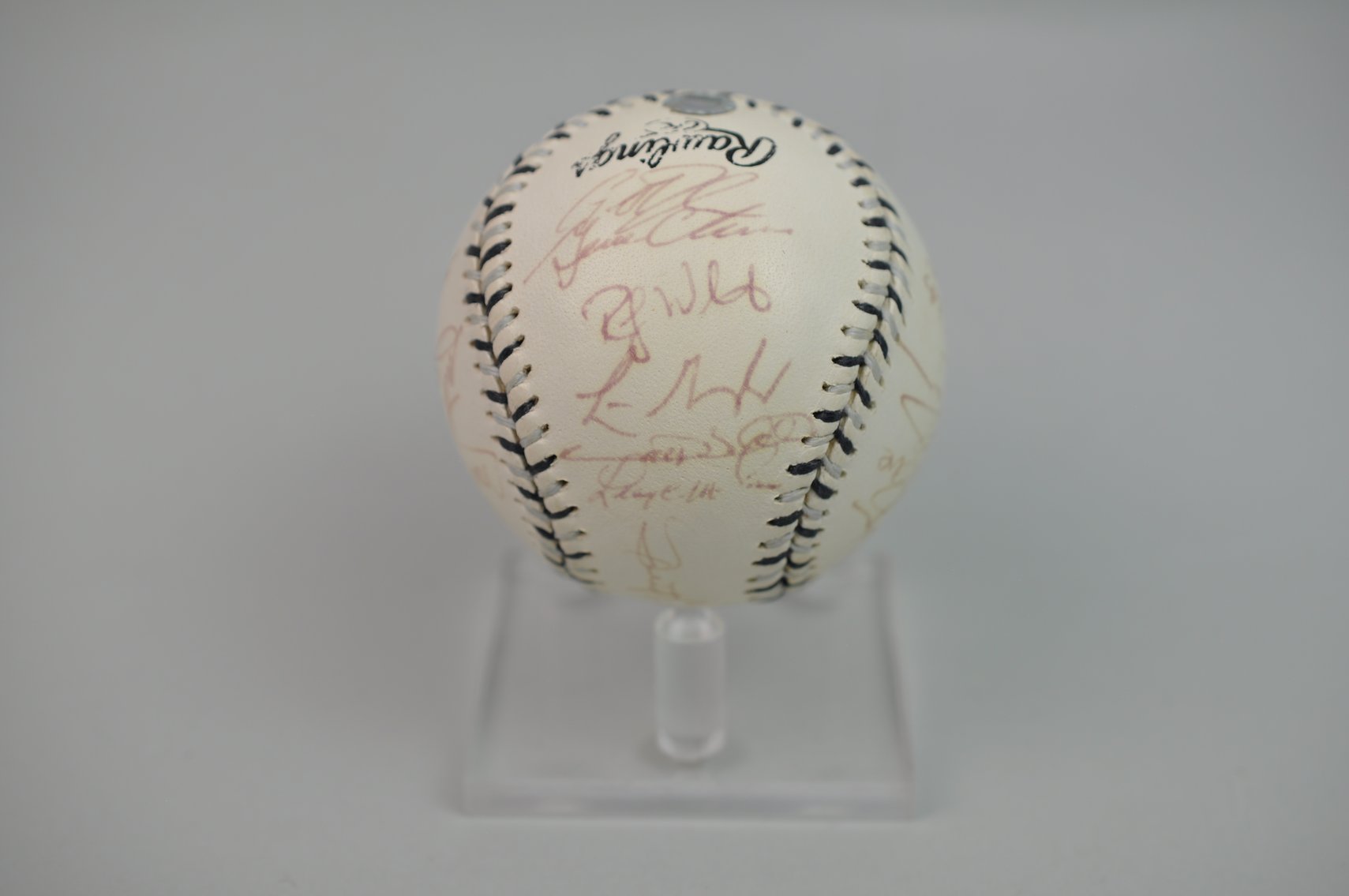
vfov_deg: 22.6
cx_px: 674
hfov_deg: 33.4
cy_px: 448
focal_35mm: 60
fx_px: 2246
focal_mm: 40
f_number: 4.5
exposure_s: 1/80
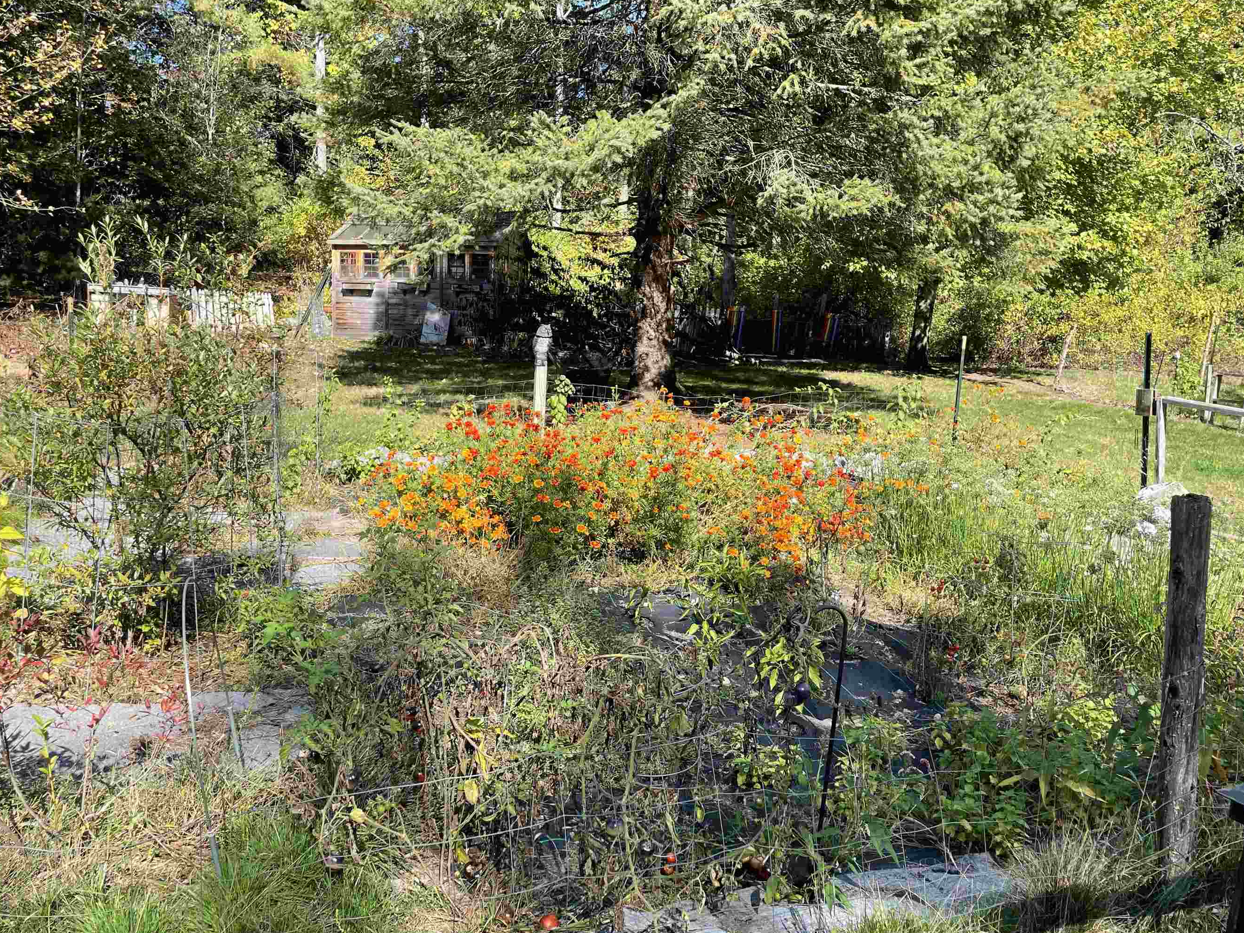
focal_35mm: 30
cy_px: 445
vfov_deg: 46.8
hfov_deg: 59.8
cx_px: 555
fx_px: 1078
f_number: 1.6
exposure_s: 1/1024
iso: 32
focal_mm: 4.2
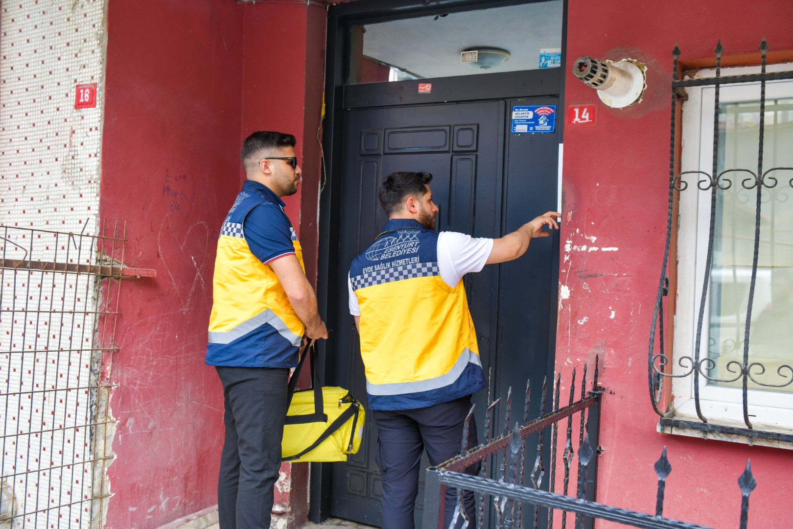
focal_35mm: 34
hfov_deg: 55.8
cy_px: 264
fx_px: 749
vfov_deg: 38.9
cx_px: 396
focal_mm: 34
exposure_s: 1/250
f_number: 4.5
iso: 400
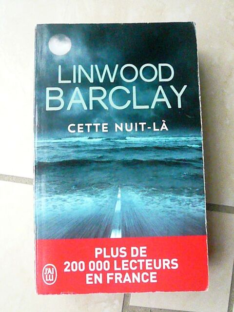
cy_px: 156
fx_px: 252
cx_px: 117
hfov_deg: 49.7
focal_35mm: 28
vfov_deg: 63.4
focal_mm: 4.6
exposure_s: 1/125
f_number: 8
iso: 3200
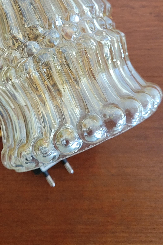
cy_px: 38
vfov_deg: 40.4
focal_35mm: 46
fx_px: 312
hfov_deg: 29.0
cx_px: 52
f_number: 1.8
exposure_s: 1/50
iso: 320
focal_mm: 5.4
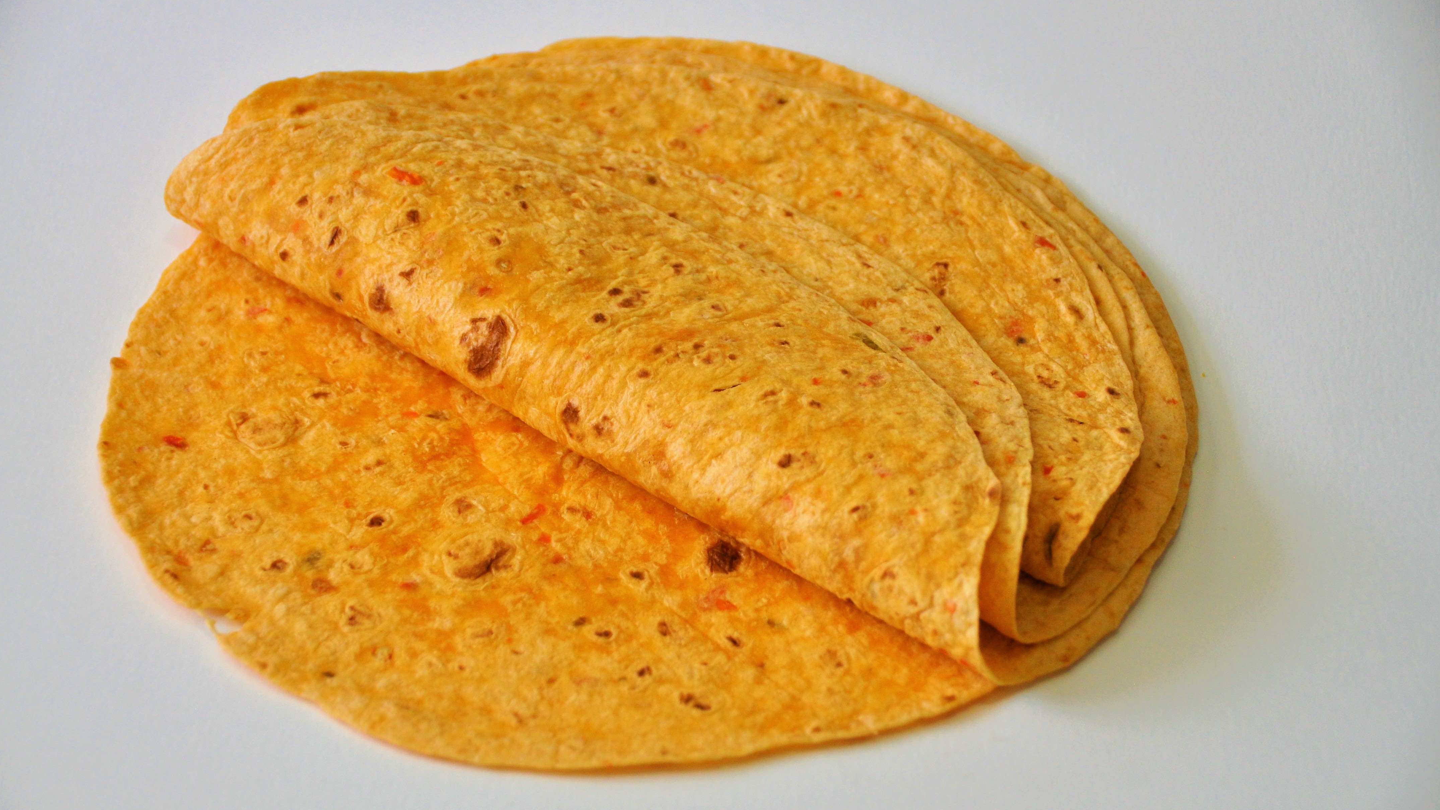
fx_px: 4200
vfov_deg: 11.0
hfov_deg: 19.5
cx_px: 720
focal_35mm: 110
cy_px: 386
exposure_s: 1/250
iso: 560
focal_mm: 70
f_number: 5
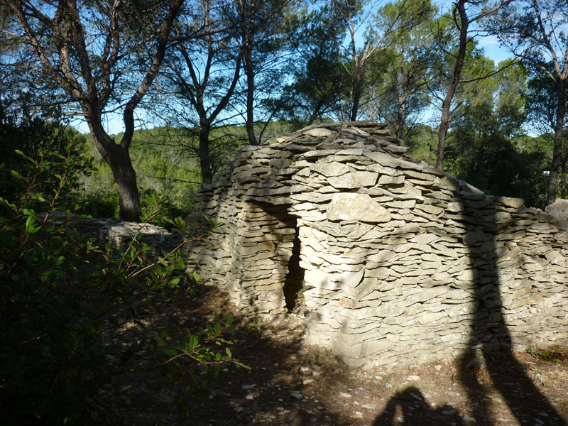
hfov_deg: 55.4
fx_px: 541
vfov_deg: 42.9
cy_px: 213
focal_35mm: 33
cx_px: 284
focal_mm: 5.5
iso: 80
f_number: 2.8
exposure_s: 1/800
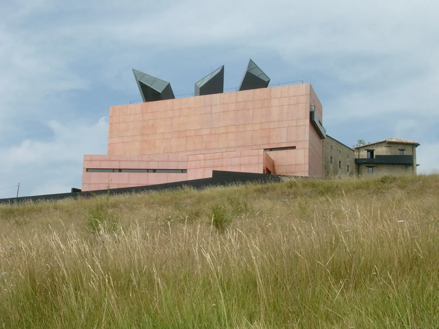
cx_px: 220
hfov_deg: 26.3
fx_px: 938
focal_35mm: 74
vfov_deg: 19.9
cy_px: 164
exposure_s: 1/640
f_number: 7.3
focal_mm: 15.2
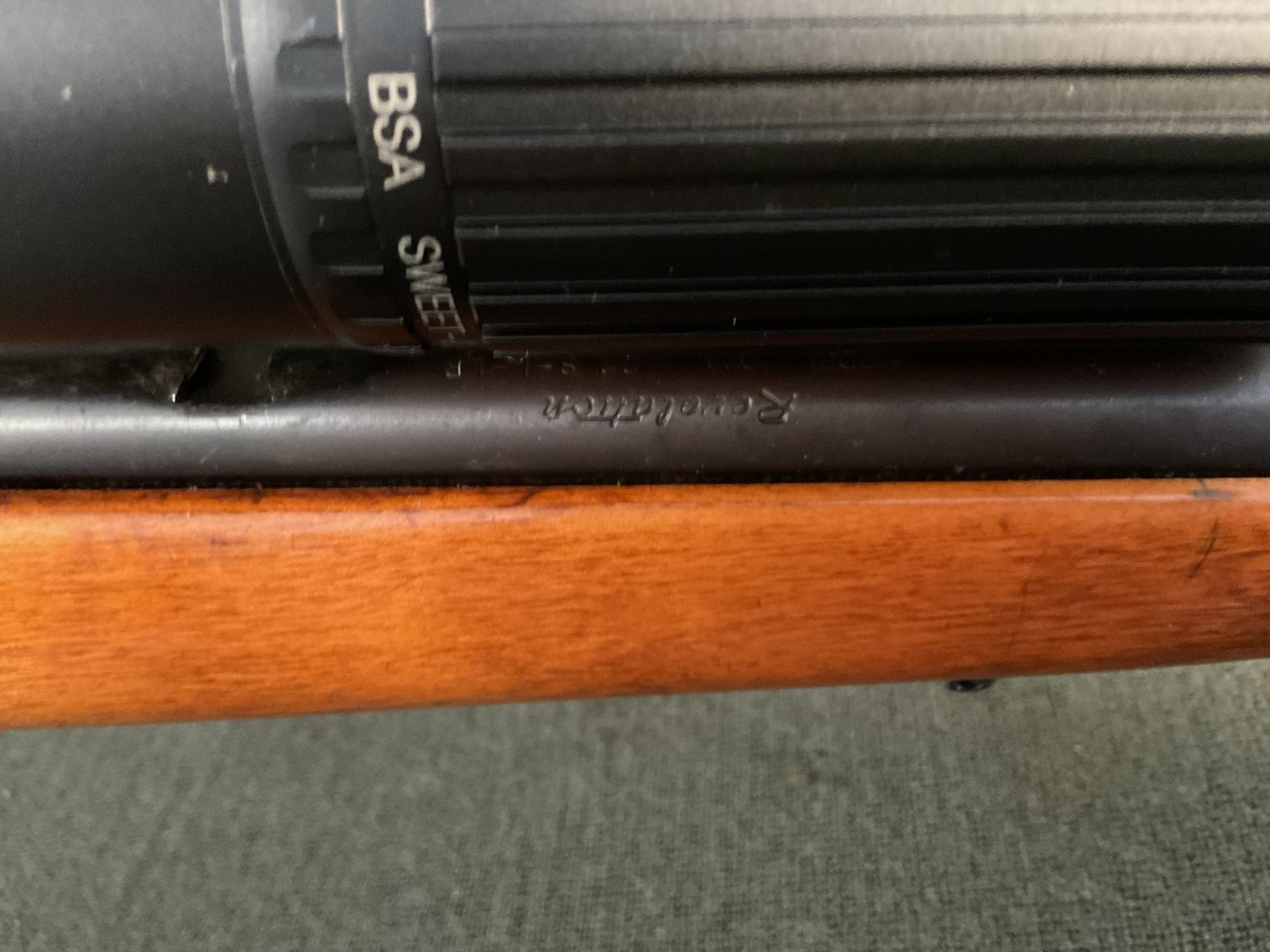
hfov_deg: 61.7
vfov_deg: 48.2
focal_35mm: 29
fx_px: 1064
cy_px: 476
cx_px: 635
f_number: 1.8
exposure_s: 1/15
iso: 640
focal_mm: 3
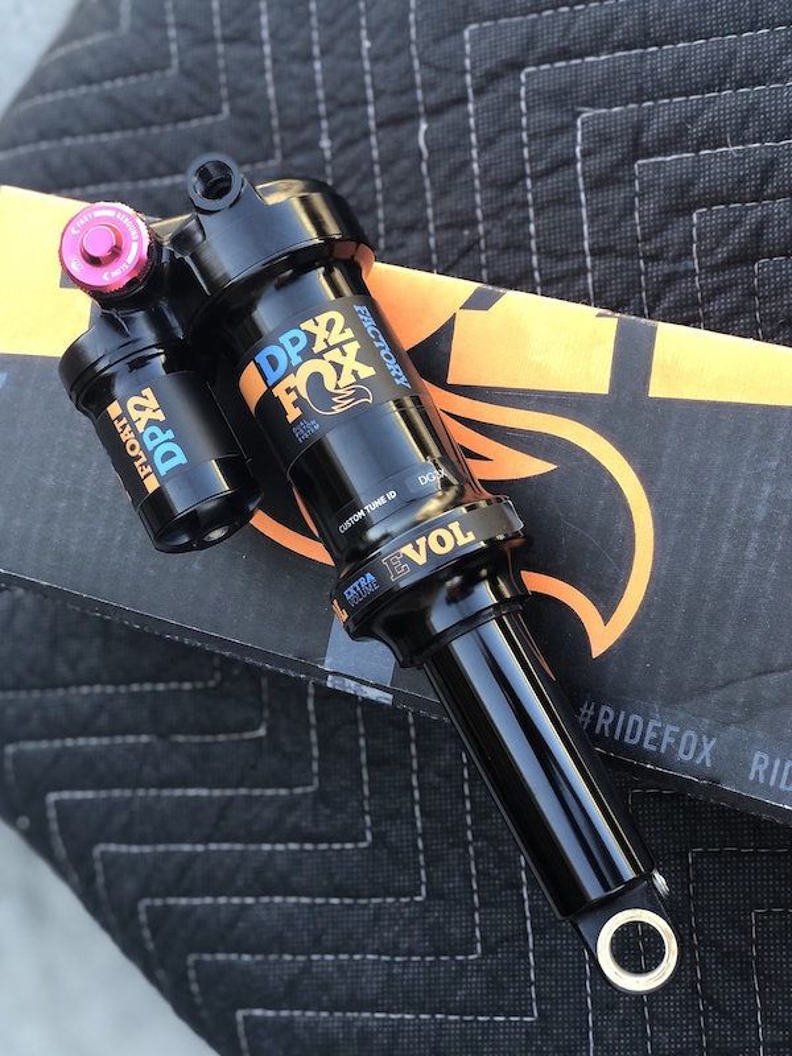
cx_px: 396
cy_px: 528
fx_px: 1586
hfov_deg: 28.0
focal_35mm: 52
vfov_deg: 36.8
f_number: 2.4
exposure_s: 1/60
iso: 50
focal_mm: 6
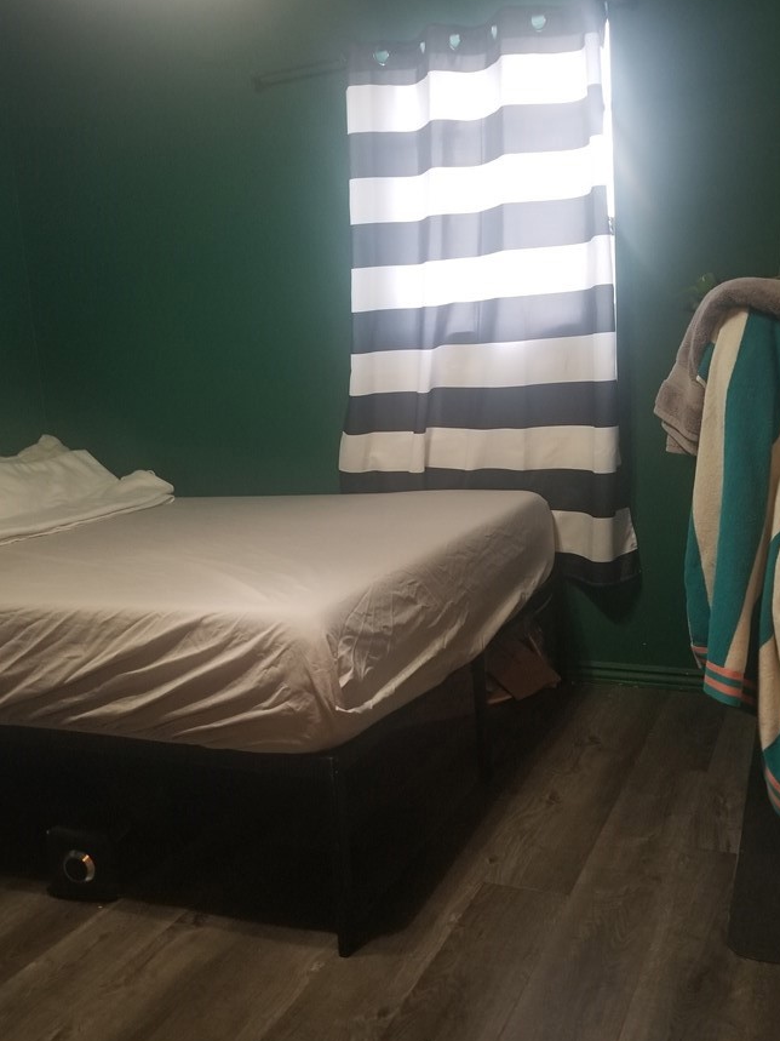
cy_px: 515
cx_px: 349
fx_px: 932
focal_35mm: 31
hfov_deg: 45.4
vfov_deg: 58.4
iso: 250
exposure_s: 1/12
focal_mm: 4.3
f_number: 1.7
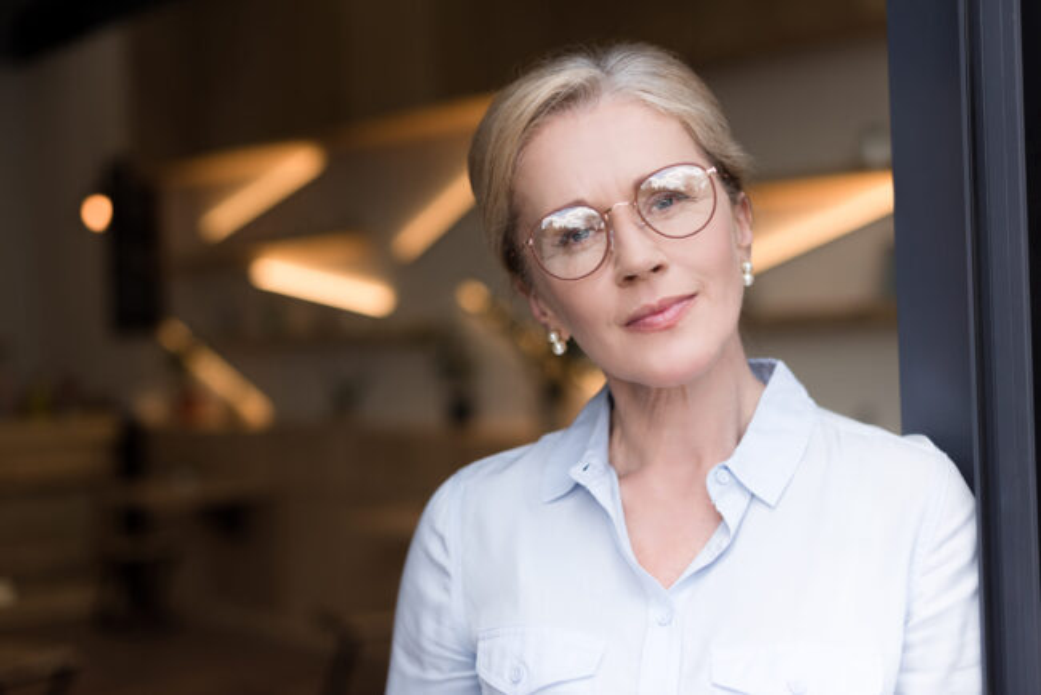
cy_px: 348
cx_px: 520
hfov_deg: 39.6
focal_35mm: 50
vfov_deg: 27.0
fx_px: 1446
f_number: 2
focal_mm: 50
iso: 100
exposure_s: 1/800
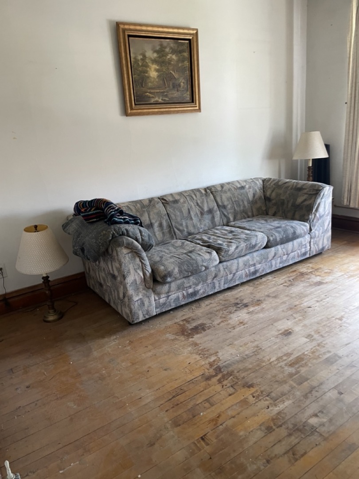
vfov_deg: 67.3
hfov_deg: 53.1
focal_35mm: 26
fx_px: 360
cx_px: 180
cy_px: 240
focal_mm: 4.2
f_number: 1.6
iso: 200
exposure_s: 1/60
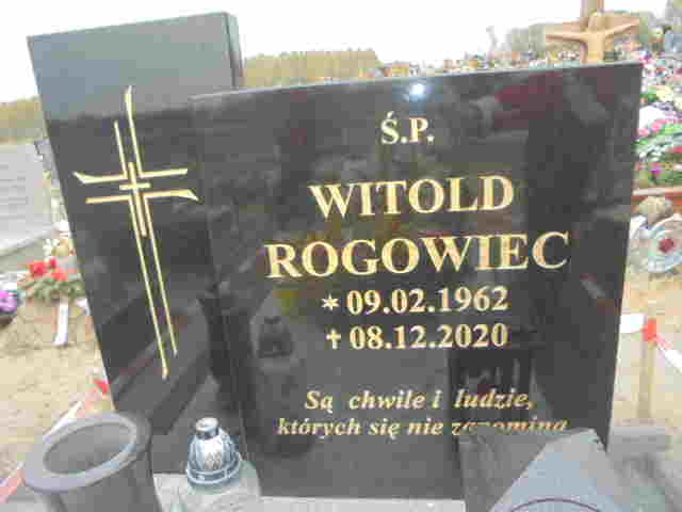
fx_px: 512
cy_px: 256
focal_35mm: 26
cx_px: 341
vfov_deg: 53.1
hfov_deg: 67.3
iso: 100
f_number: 3.5
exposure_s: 1/160
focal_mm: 4.6
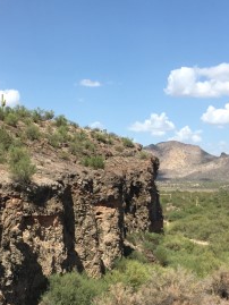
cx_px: 127
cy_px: 215
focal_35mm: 69
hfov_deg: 21.3
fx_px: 608
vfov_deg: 27.9
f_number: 2.2
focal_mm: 4.15
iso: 25
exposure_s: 1/1789
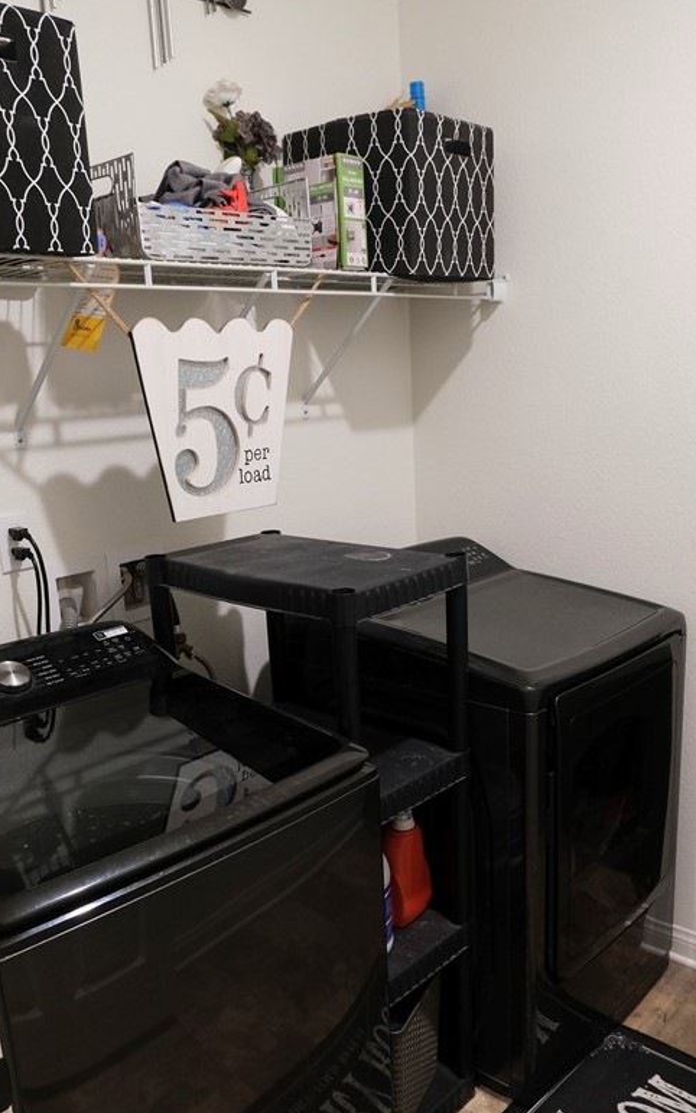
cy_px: 642
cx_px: 370
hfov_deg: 38.3
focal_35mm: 33
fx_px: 1001
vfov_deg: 57.9
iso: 1250
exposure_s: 1/30
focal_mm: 15
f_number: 3.5
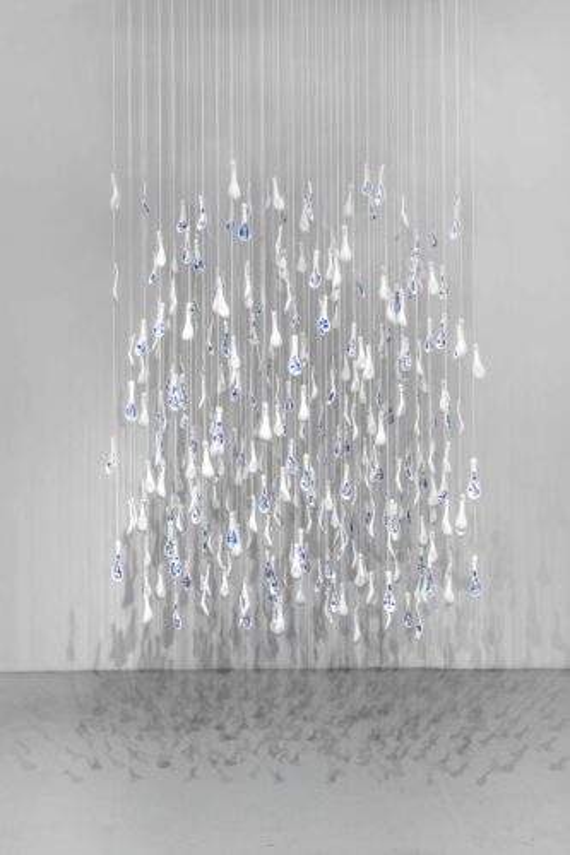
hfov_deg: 37.8
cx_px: 285
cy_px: 428
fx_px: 832
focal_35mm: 35
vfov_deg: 54.5
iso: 400
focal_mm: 35
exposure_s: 1/5
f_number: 11
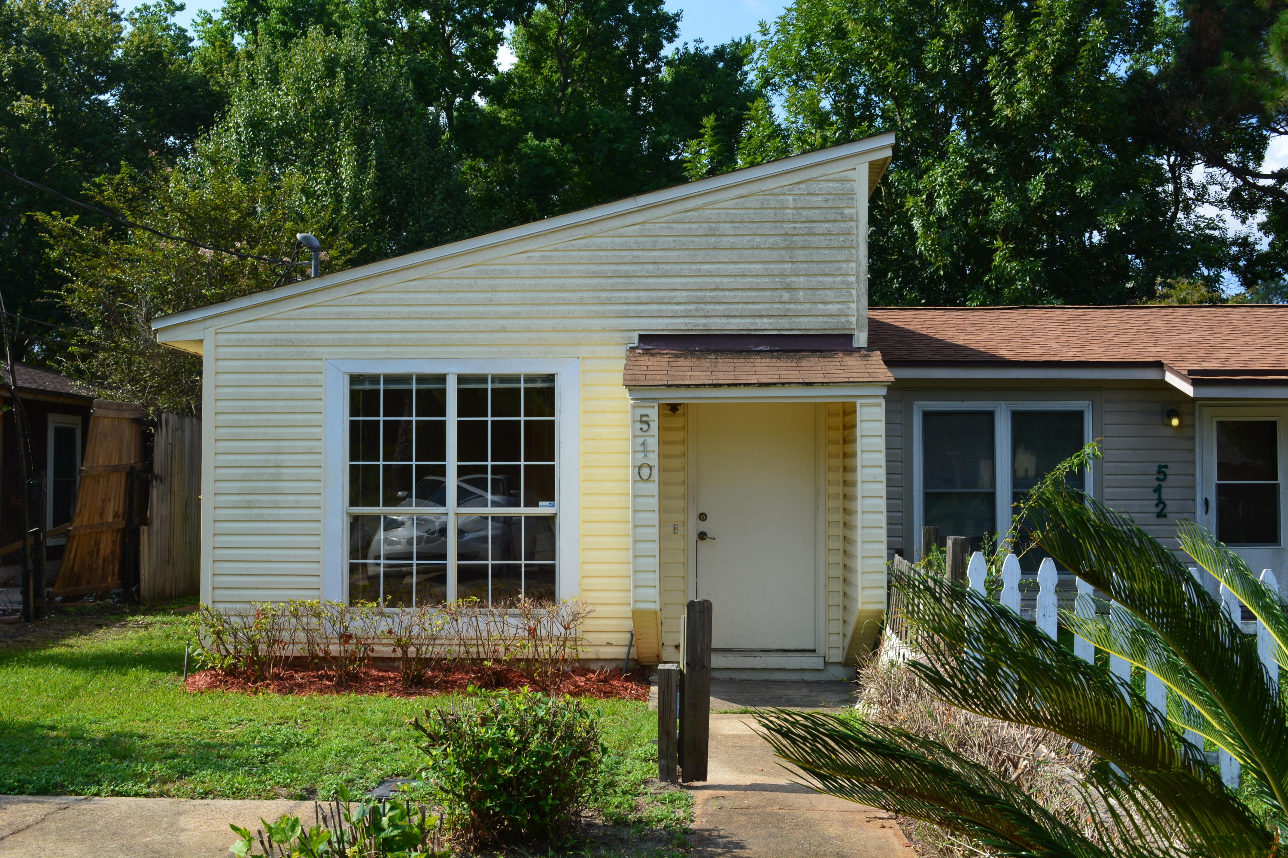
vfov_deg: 34.2
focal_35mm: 39
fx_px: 1395
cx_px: 644
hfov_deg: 49.6
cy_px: 429
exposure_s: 1/125
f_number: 11
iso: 200
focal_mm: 26
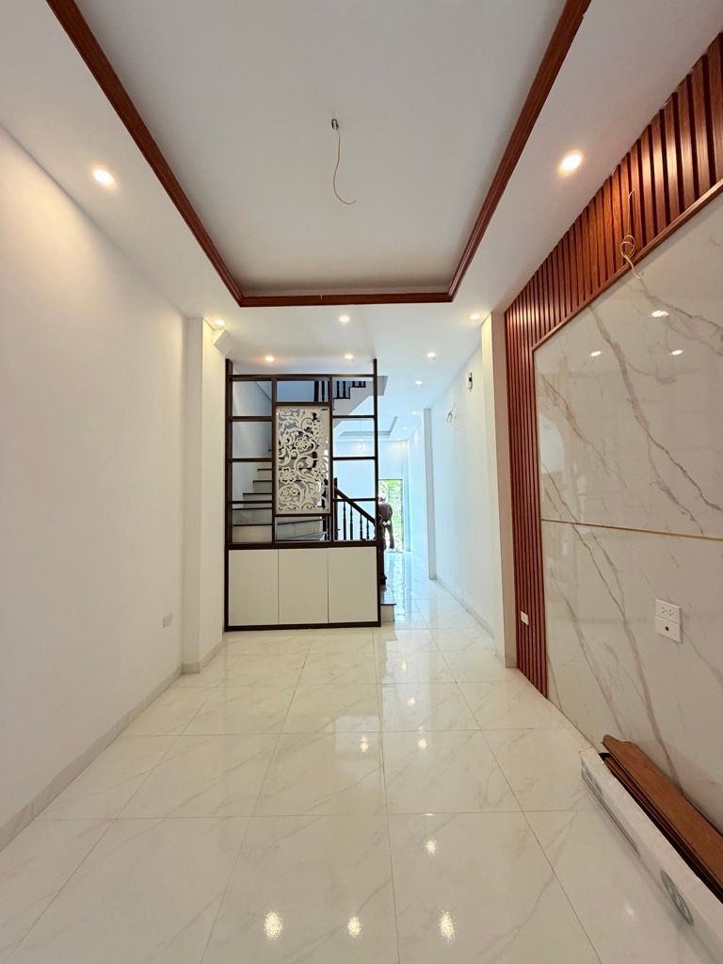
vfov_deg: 102.1
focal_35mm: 14
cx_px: 362
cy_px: 482
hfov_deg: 85.7
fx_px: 390
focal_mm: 2.22
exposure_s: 1/121
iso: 320
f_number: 2.2
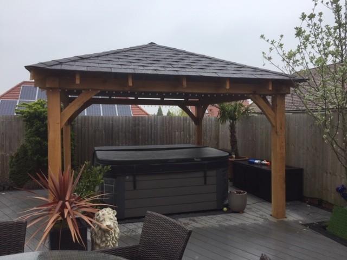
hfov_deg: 61.7
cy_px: 130
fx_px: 291
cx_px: 174
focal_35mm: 29
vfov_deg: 48.2
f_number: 2.2
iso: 32
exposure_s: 1/1041
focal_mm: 4.15
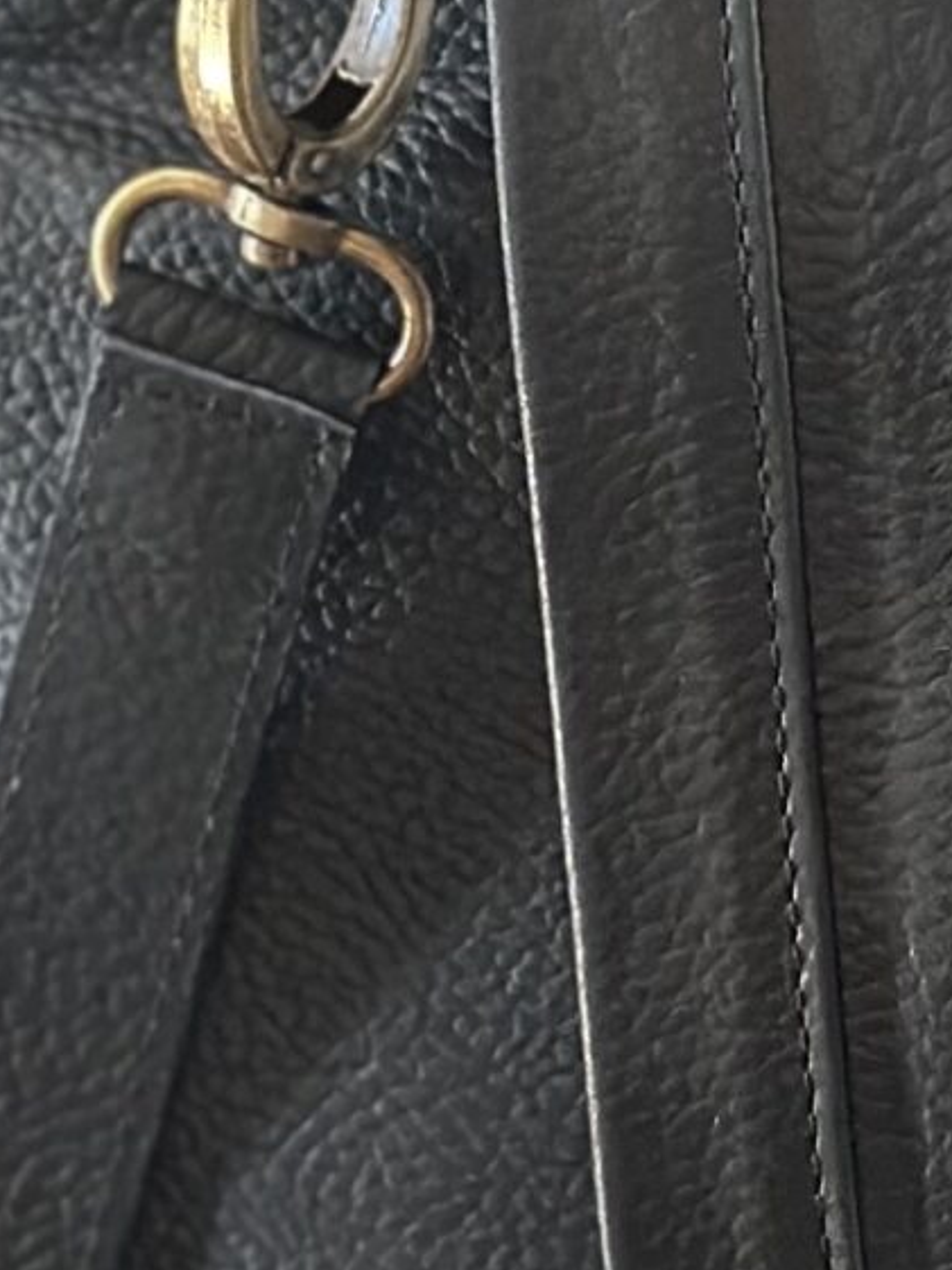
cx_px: 1275
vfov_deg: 9.0
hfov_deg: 6.7
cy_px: 856
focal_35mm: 219
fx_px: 8027
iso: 400
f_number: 1.78
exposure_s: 1/51
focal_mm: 6.86
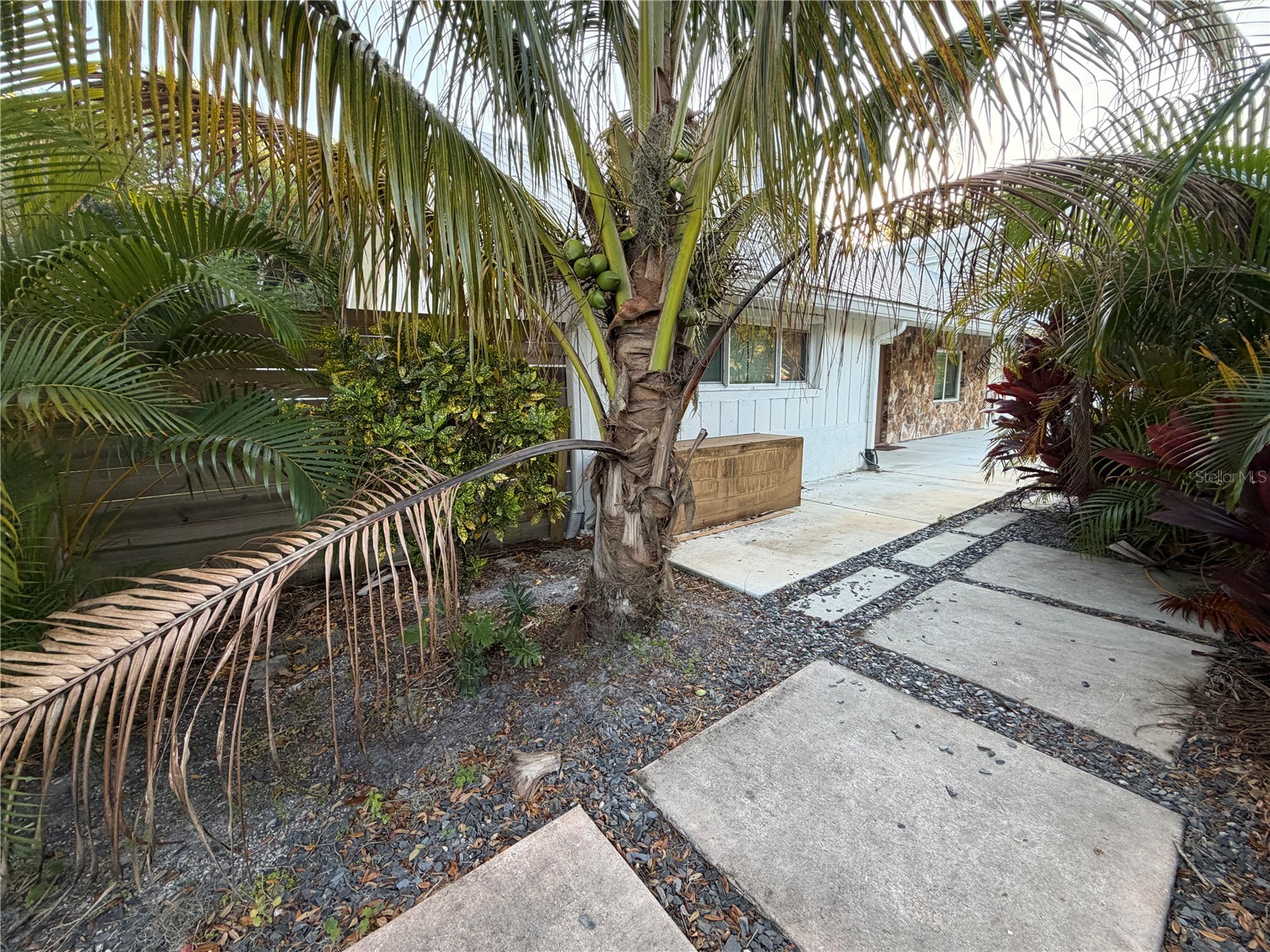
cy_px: 476
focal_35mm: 14
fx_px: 514
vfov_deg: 85.7
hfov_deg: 102.1
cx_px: 635
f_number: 2.2
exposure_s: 1/121
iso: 125
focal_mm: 2.22
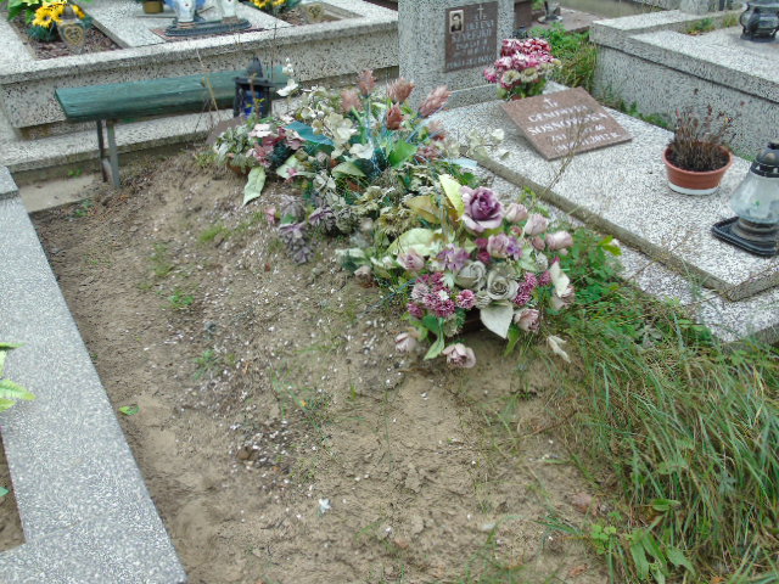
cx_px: 390
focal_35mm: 34
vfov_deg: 41.8
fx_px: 765
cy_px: 292
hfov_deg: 54.0
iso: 80
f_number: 3.8
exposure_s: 1/100
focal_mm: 6.1
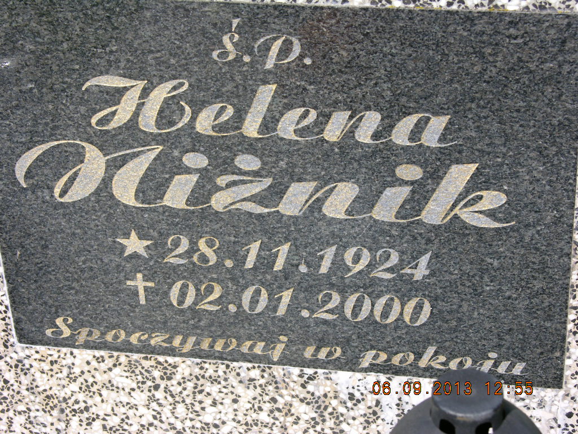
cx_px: 289
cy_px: 217
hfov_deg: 21.1
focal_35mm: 93
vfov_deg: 15.9
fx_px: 1553
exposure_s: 1/296
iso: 50
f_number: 5
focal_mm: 23.7
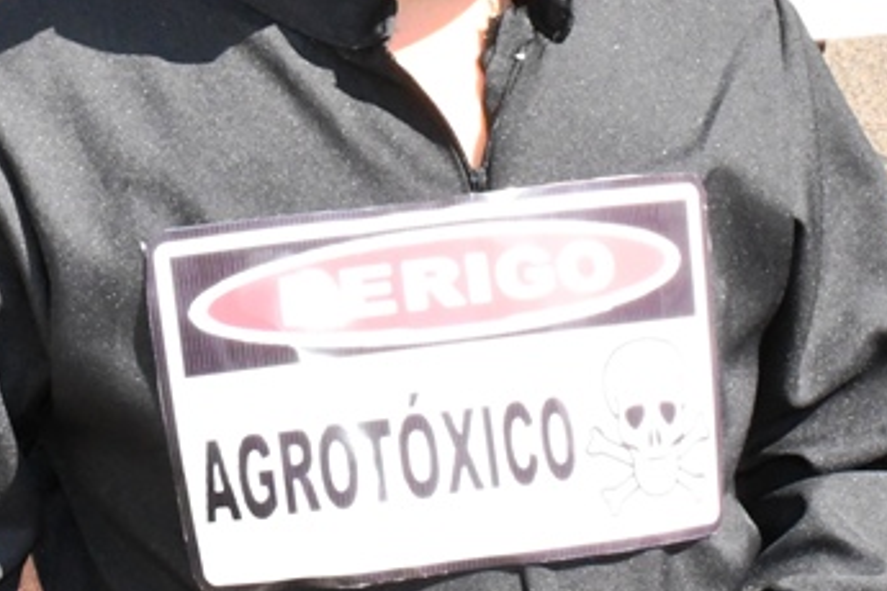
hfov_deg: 12.1
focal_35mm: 169
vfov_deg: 8.0
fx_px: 4164
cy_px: -112
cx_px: 296
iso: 5000
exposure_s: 1/250
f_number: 29
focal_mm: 38
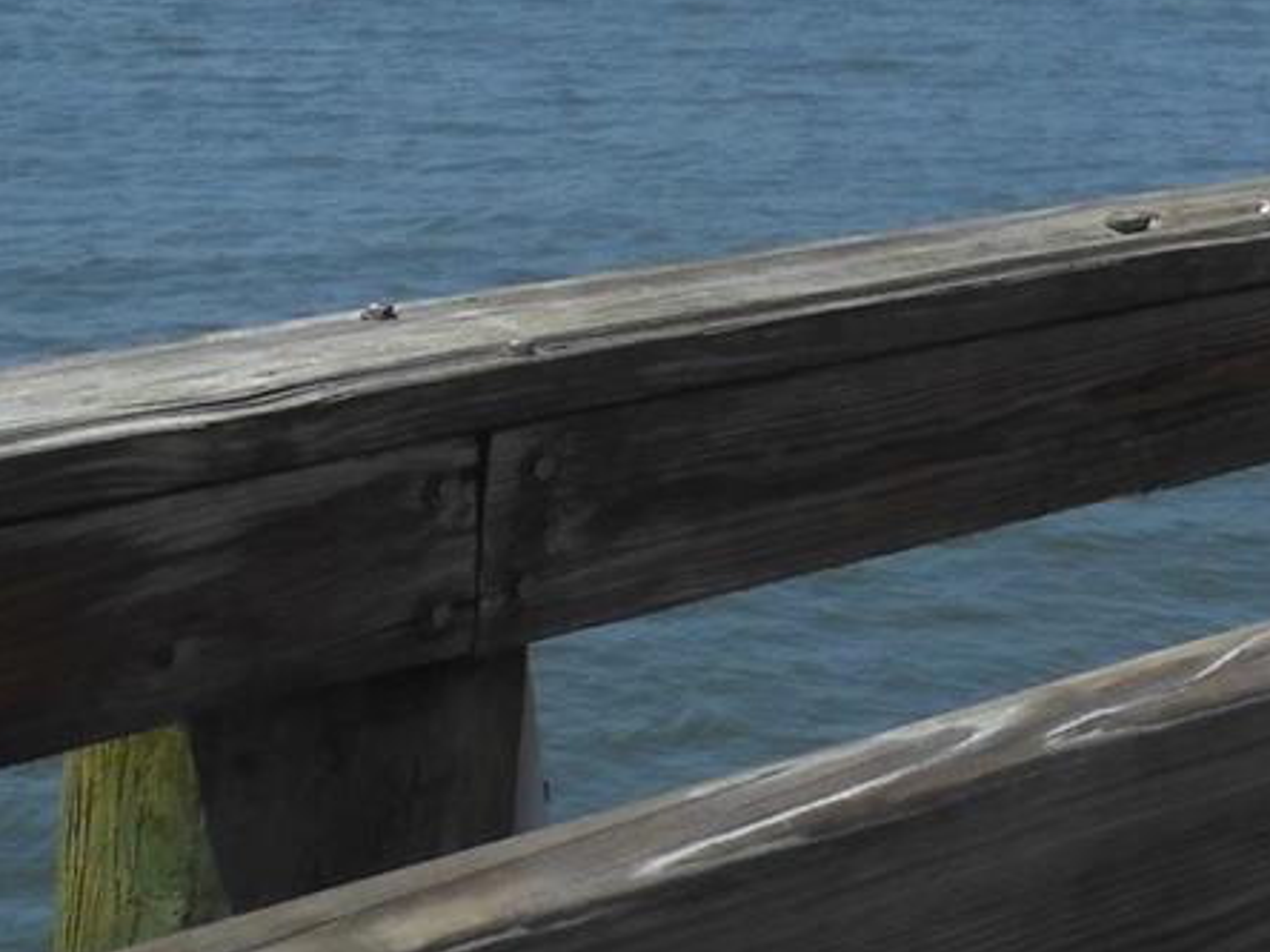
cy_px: -572
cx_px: 2168
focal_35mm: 108
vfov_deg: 12.8
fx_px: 3962
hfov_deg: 15.9
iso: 100
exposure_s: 1/1600
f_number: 3.5
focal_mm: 5.4
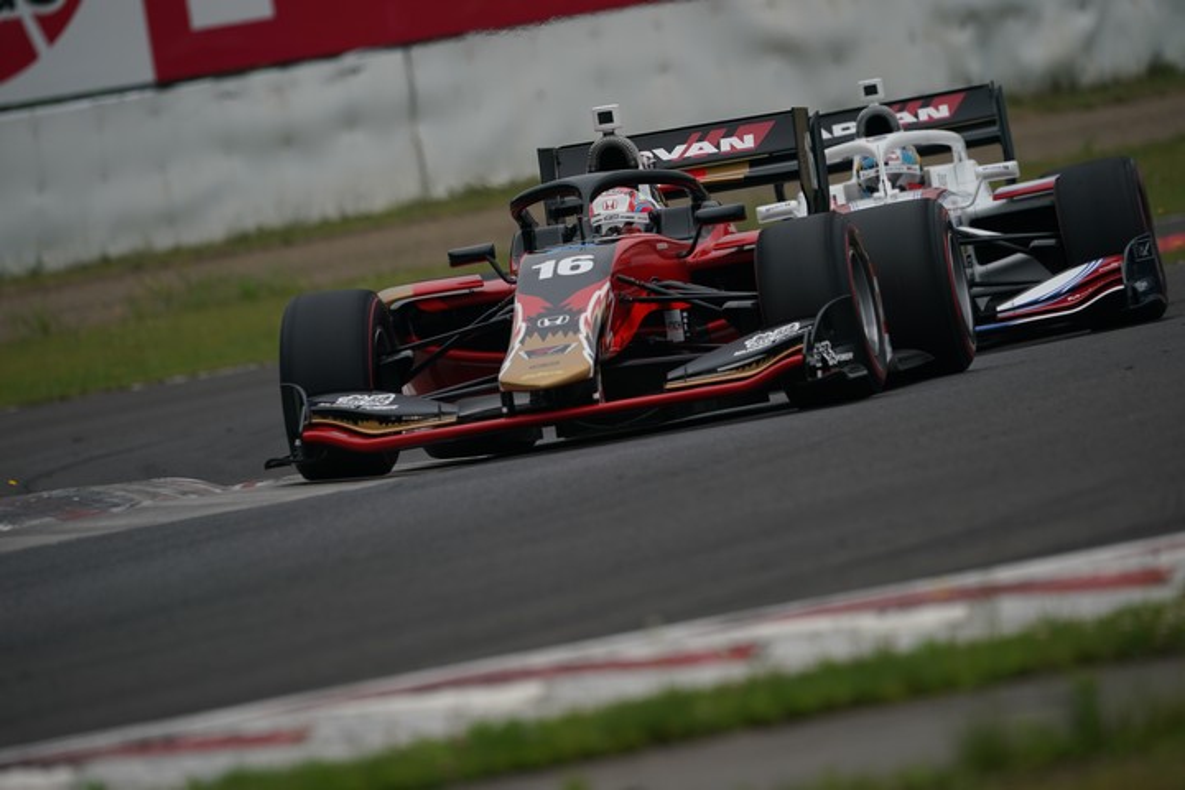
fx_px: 19748
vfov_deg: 2.3
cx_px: 592
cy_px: 395
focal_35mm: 600
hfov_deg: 3.4
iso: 400
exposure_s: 1/640
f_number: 7.1
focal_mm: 600
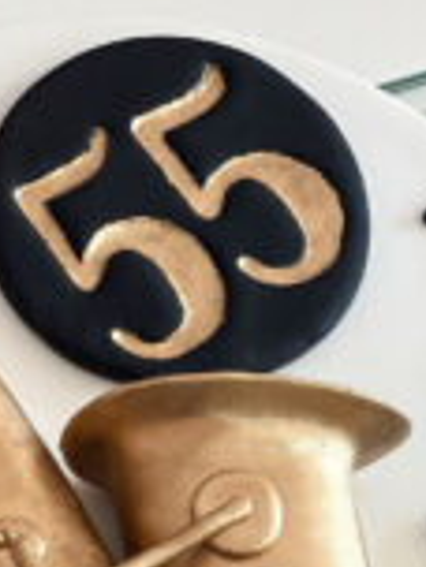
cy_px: 685
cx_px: 88
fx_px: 3577
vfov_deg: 9.0
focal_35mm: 218
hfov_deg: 6.8
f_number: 2.8
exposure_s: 1/121
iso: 64
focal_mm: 9
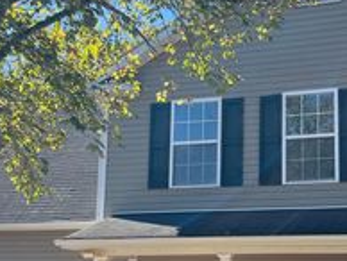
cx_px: 259
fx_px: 672
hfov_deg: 28.5
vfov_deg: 21.9
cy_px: 173
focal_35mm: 67
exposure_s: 1/1724
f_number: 1.5
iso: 50
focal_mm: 5.7
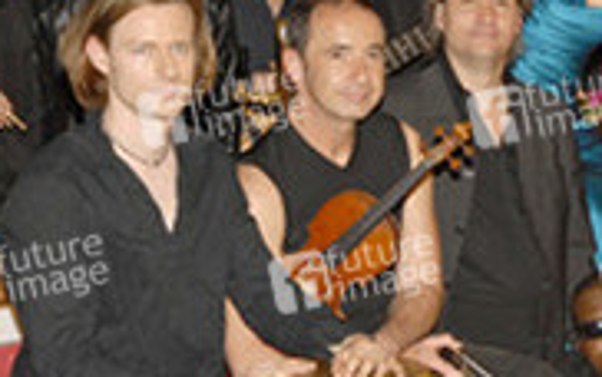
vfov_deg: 9.2
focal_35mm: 143
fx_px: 2348
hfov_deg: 14.4
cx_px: 592
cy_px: 192
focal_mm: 38
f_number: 7.1
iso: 400
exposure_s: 1/40
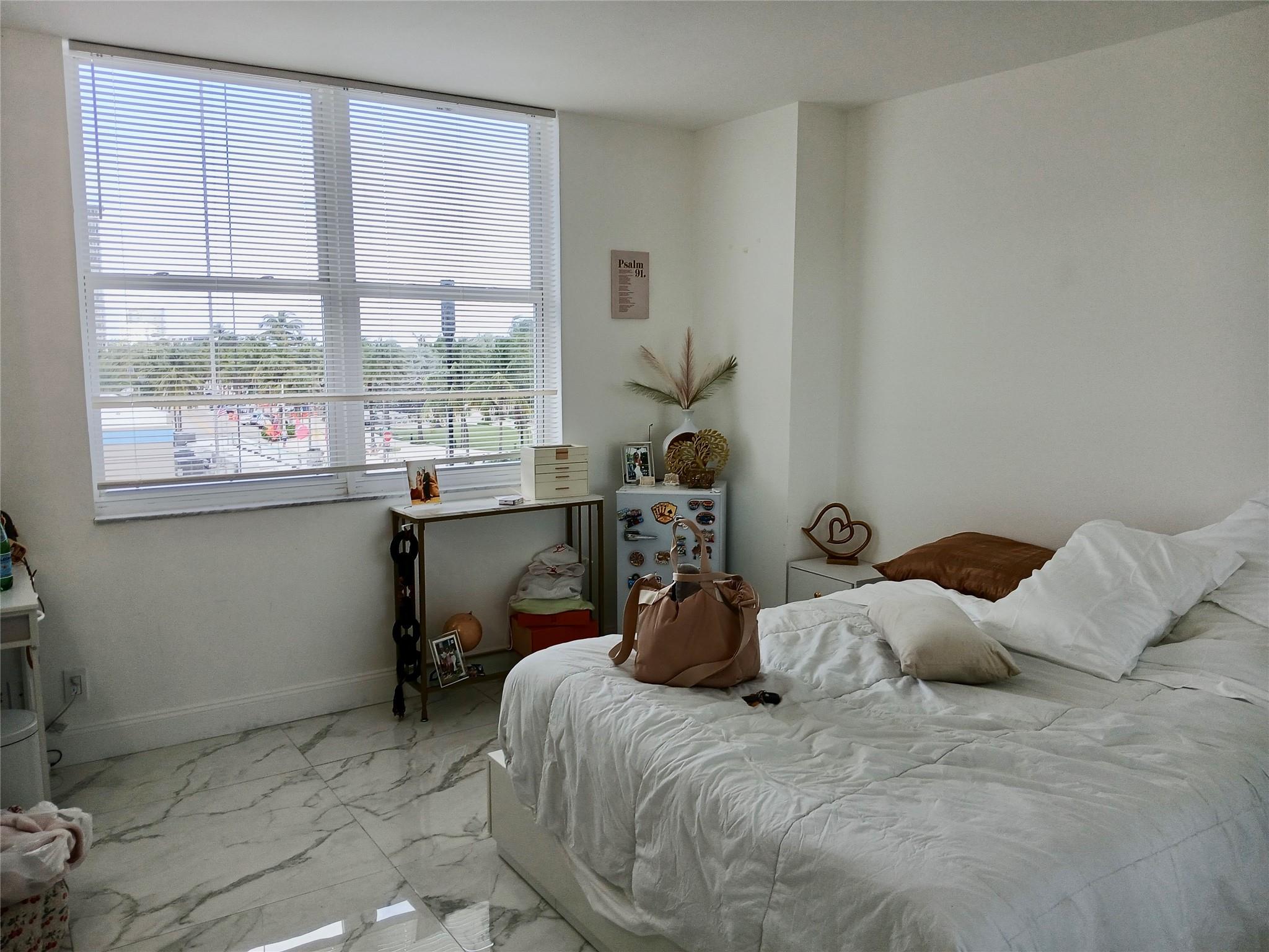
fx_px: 953
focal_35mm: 26
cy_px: 476
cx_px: 634
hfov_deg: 67.3
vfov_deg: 53.1
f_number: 1.8
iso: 32
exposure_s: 1/60
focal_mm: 3.98
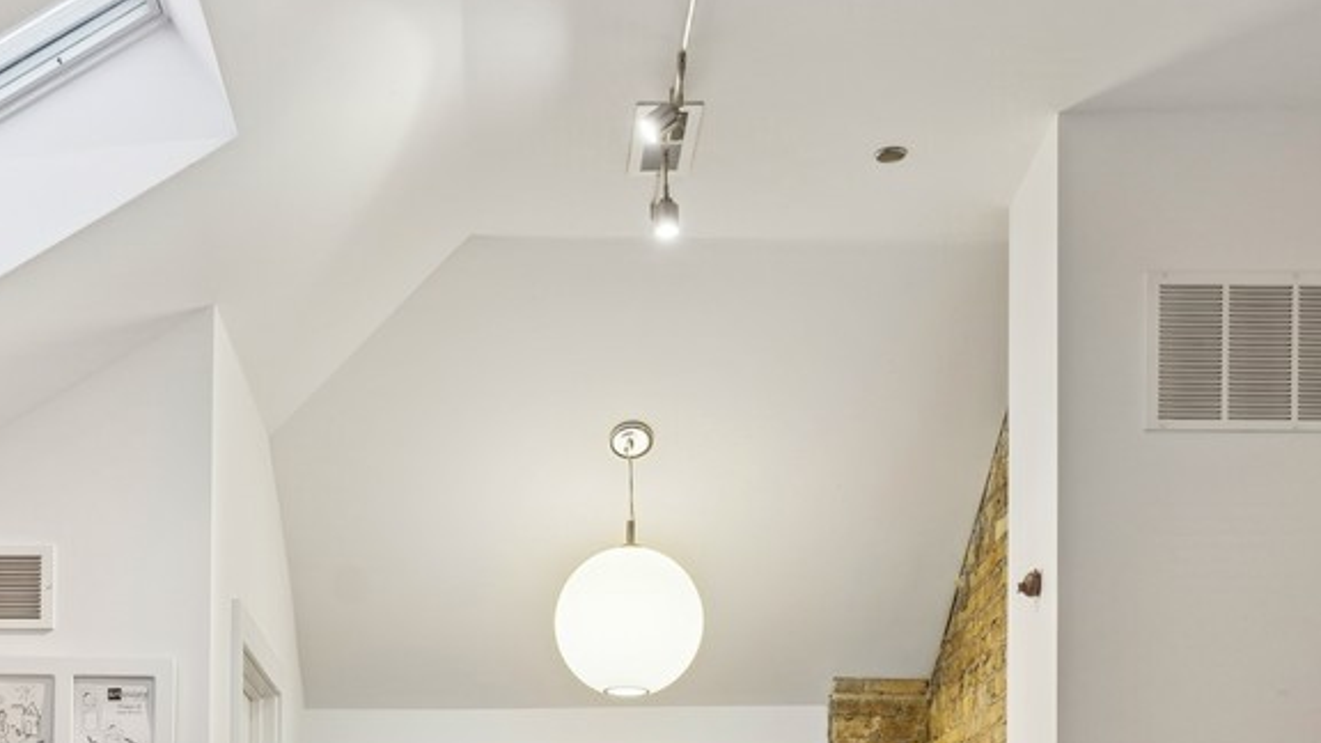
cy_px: 1025
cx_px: 463
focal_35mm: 53
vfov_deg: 20.3
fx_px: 1856
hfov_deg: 38.8
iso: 320
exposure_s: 1/8
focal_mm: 18
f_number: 8
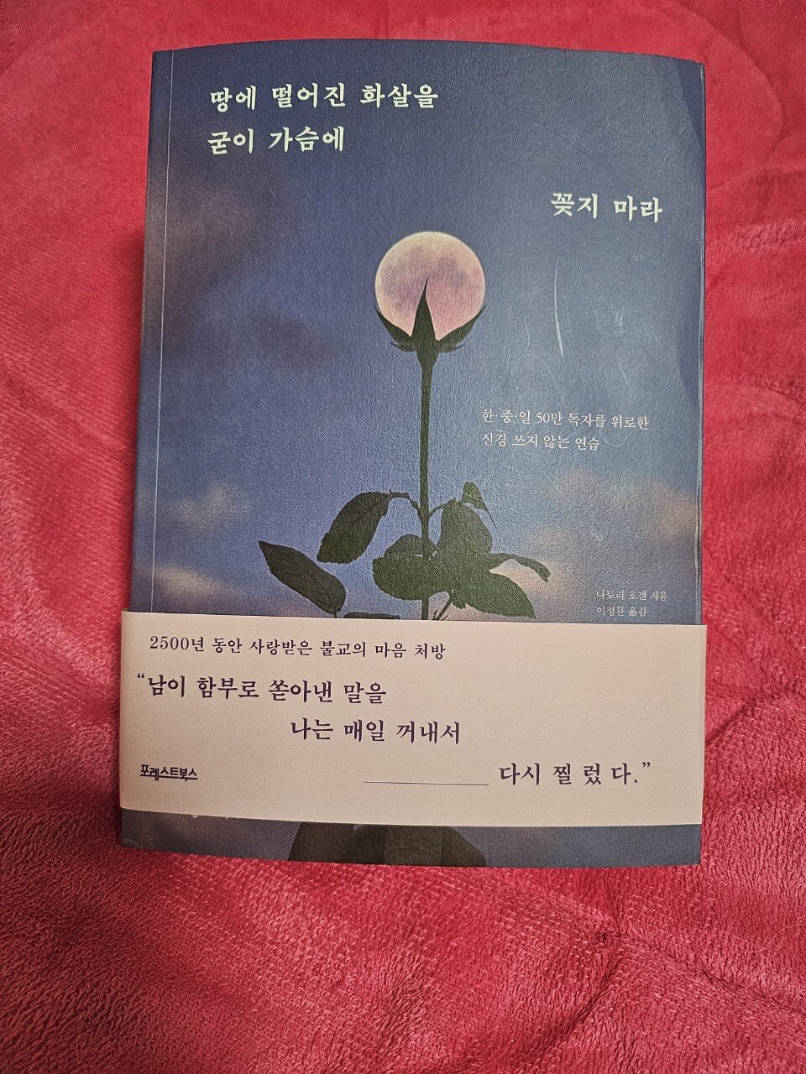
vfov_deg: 71.6
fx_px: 745
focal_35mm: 24
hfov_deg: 56.8
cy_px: 537
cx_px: 403
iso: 320
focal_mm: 5
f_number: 1.8
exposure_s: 1/120
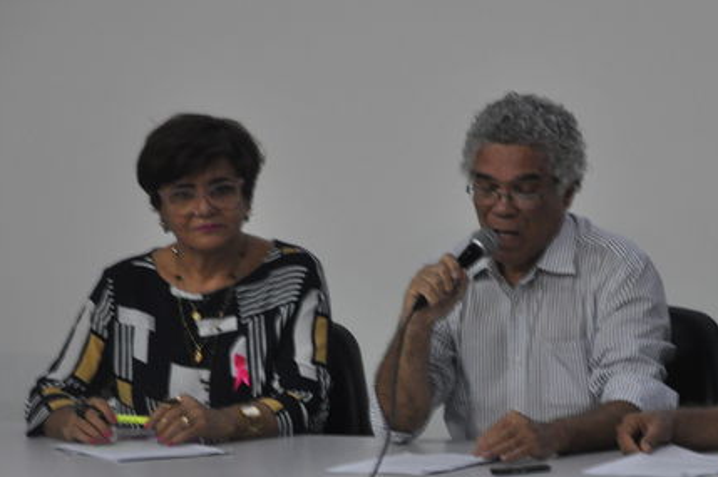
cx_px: 515
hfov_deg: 7.7
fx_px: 5356
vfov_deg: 5.1
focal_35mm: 269
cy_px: 335
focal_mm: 105
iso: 1600
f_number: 5.6
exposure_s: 1/15
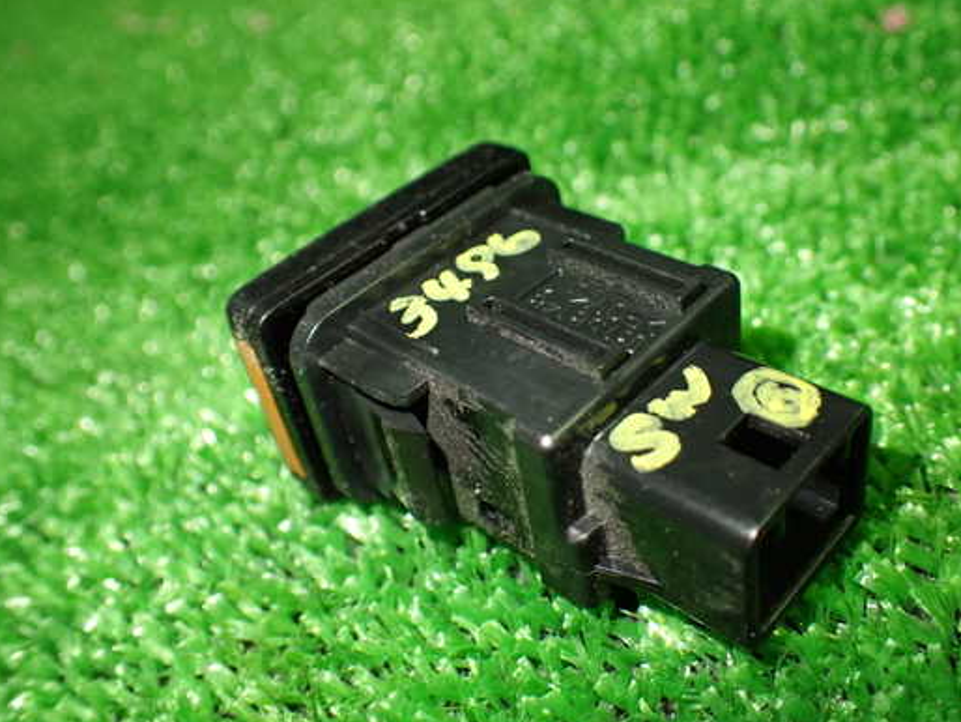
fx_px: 972
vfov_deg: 40.7
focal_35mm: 35
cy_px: 355
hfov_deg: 52.5
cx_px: 538
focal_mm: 5.4
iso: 800
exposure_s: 1/100
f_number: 2.3
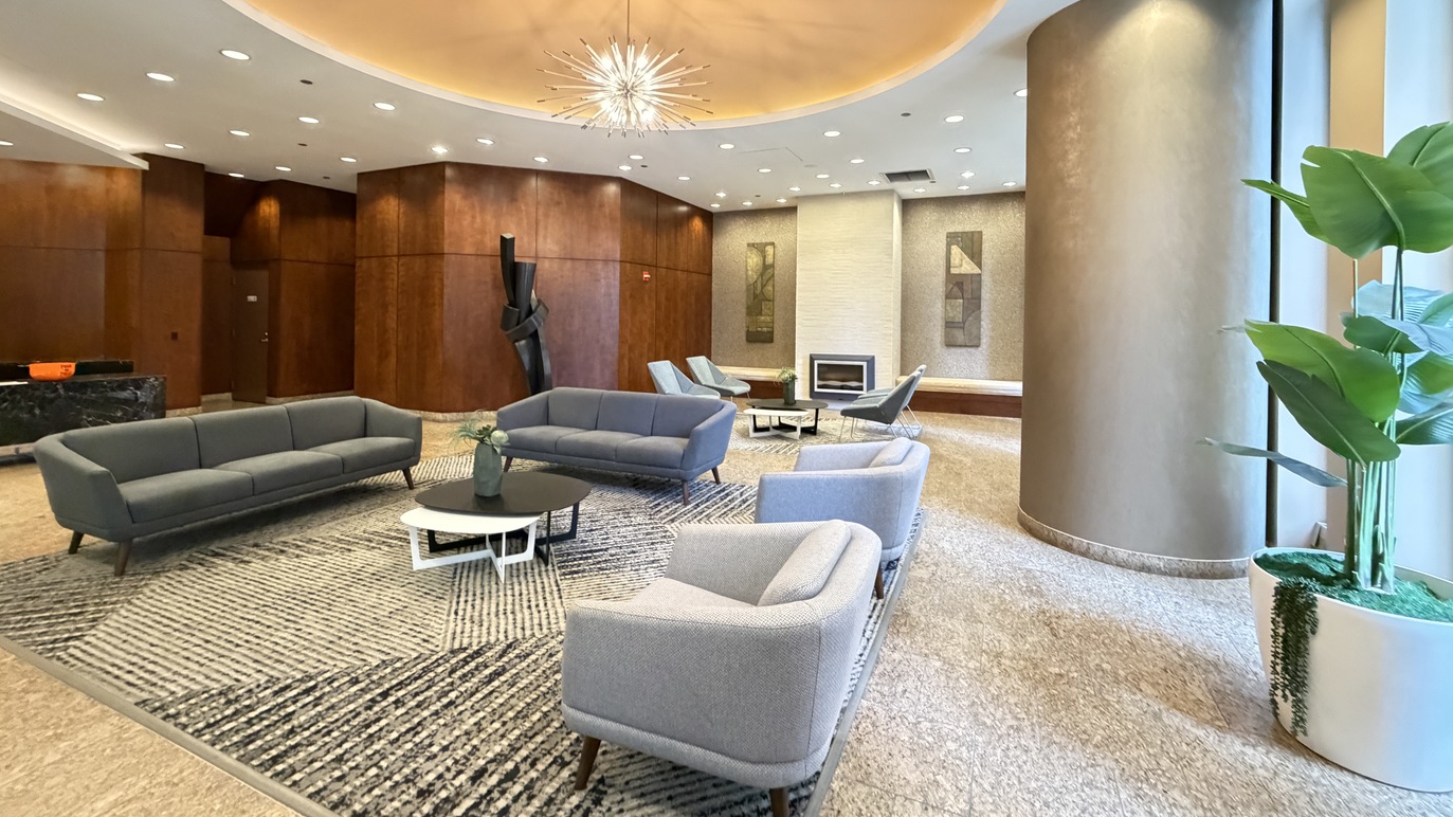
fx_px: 616
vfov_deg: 66.3
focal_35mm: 16
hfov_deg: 99.4
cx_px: 727
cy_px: 316
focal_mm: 2.22
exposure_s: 1/60
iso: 1000
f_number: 2.2
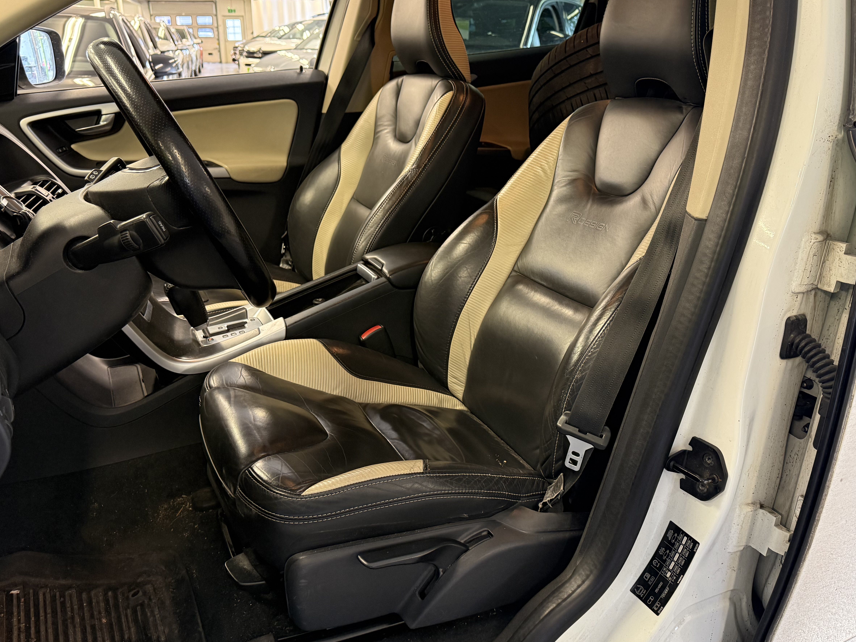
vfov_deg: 48.2
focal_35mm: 29
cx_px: 419
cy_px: 313
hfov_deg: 61.7
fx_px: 717
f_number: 1.78
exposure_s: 1/50
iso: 250
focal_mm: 6.76
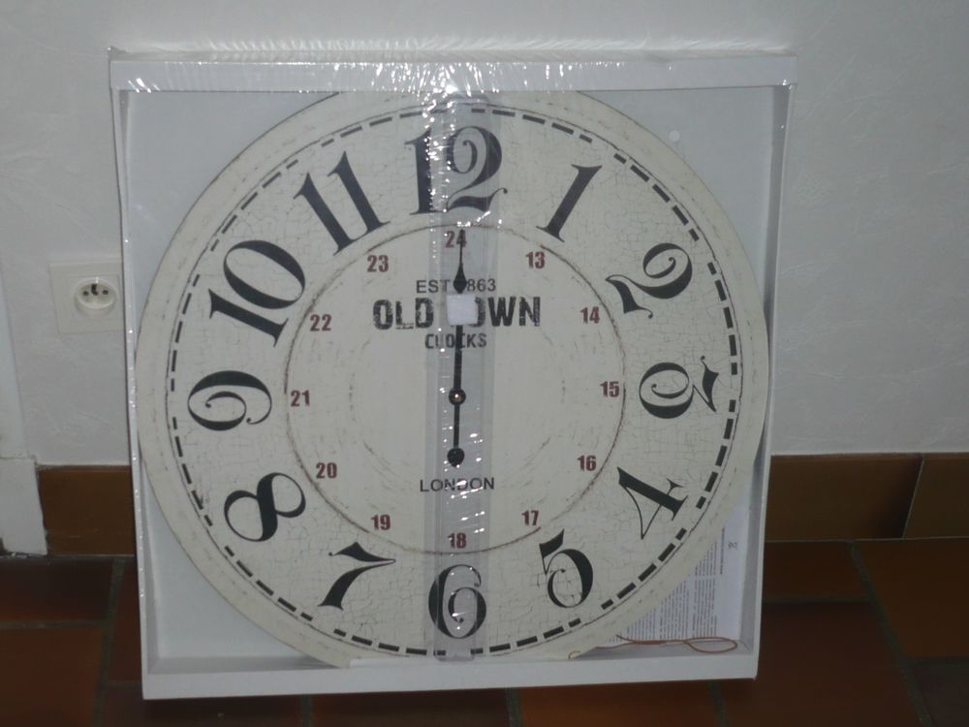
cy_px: 364
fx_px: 980
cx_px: 484
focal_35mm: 35
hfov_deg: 52.6
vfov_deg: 40.7
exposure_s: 1/30
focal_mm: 5.8
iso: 100
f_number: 2.8
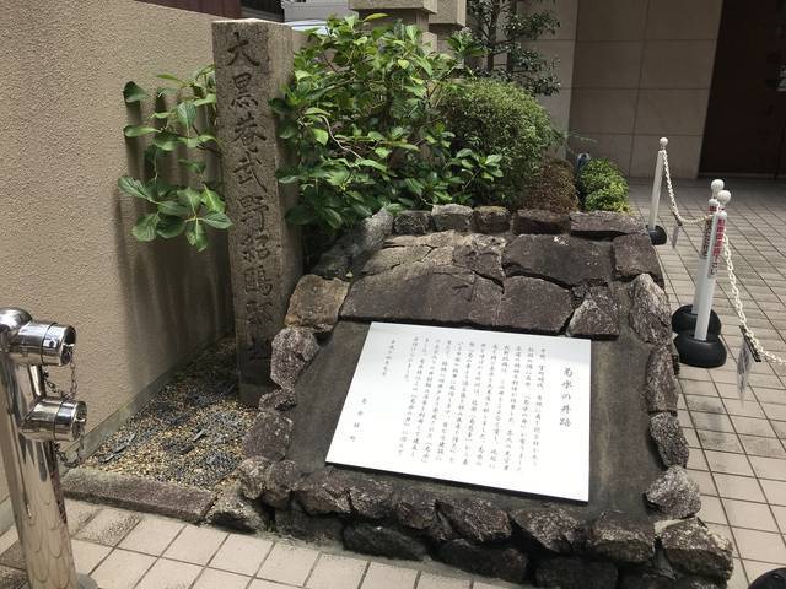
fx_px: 636
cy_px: 294
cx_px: 393
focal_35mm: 28
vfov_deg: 49.7
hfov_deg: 63.4
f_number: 1.8
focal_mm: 3.99
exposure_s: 1/1808
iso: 20
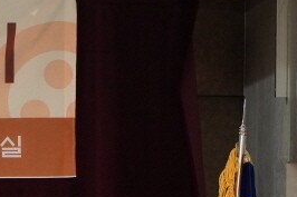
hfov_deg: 4.6
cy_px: 359
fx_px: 3668
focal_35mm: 445
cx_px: -12
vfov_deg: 3.1
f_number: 5.6
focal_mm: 79
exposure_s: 1/125
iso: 2000
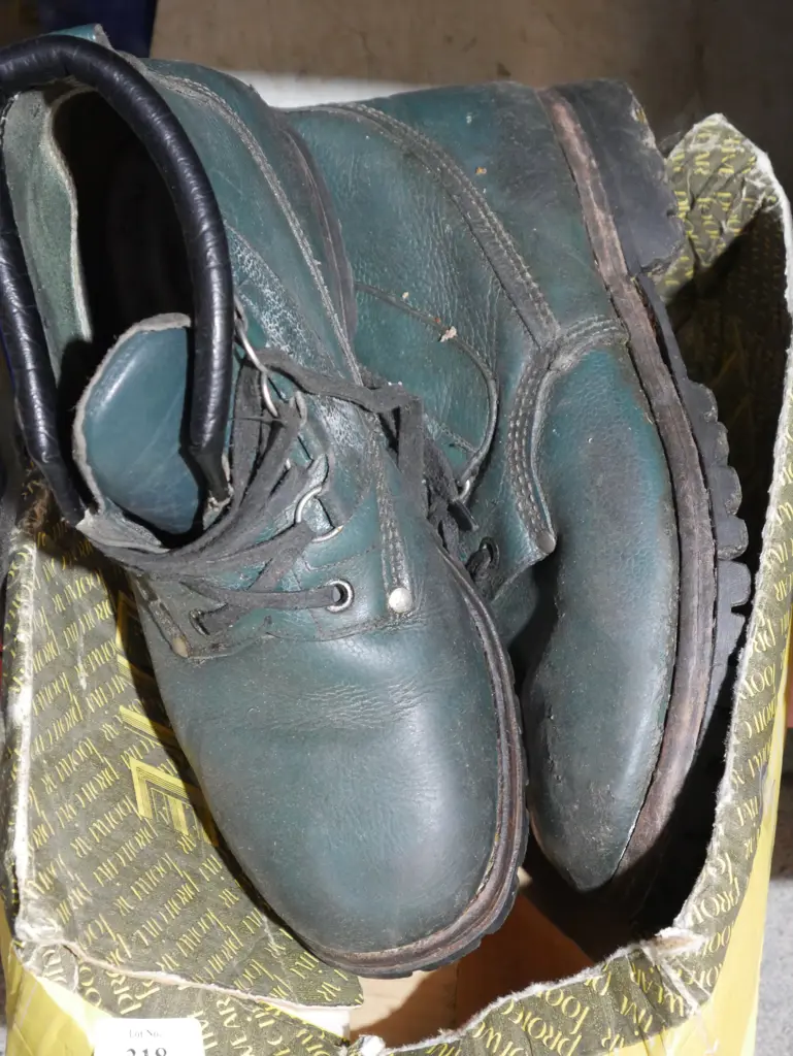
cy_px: 528
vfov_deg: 23.3
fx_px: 2564
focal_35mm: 84
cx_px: 396
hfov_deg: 17.6
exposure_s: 1/60
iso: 3200
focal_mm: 42
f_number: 5.6
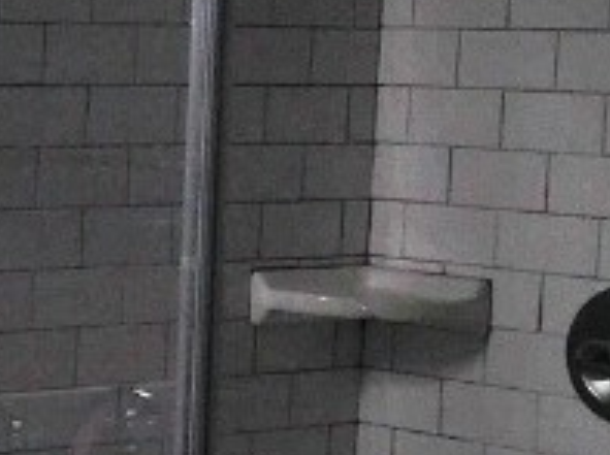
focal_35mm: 151
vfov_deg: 9.8
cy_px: 350
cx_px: -418
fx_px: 2656
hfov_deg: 12.2
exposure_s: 1/78
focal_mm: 4.15
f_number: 2.2
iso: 32
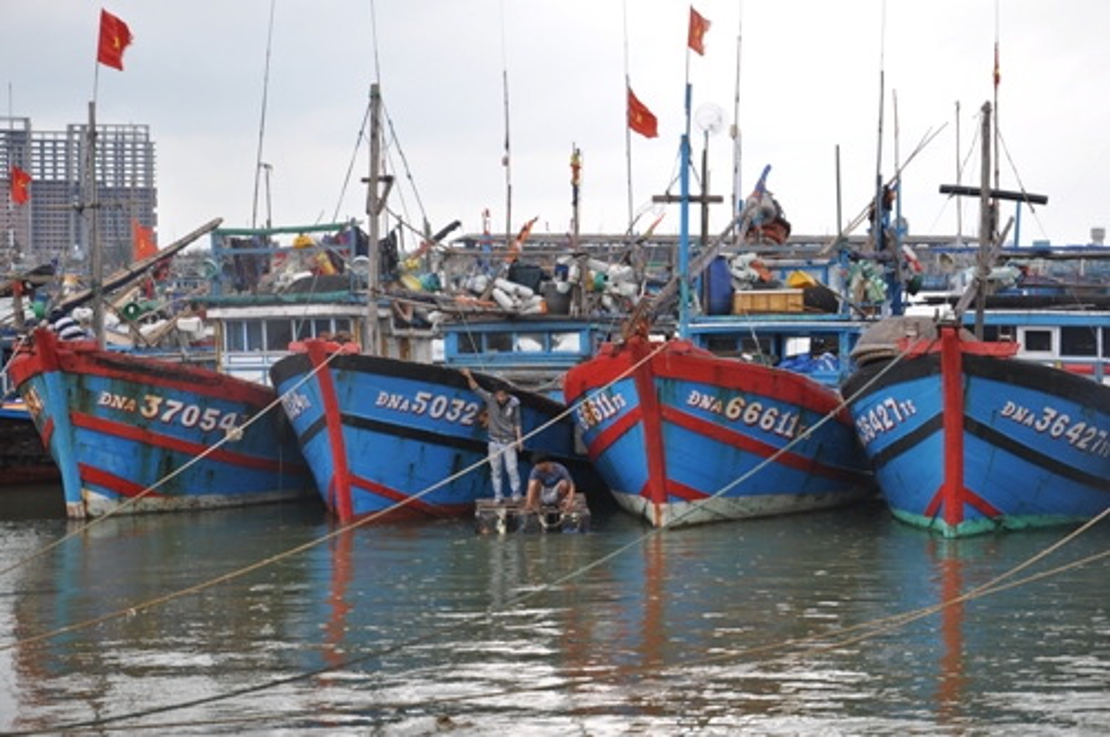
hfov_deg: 23.4
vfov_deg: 15.7
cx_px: 555
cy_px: 368
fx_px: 2679
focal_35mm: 87
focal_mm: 58
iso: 200
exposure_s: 1/160
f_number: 6.3
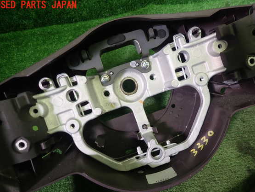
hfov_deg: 65.3
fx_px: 199
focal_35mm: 27
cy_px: 103
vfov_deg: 51.3
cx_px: 131
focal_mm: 4.5
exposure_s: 1/60
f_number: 2
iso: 100
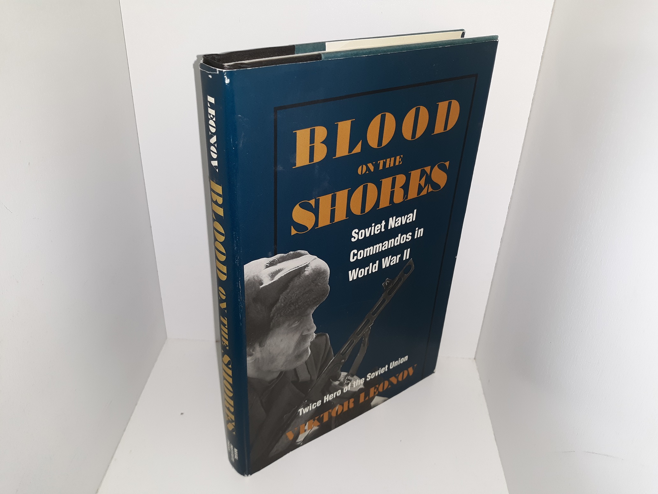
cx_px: 329
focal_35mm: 28
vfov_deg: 49.7
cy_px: 247
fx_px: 532
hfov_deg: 63.4
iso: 50
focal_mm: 3.7
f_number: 1.7
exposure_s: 1/120
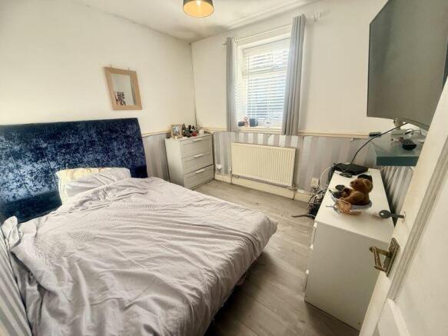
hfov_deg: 102.1
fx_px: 181
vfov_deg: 85.7
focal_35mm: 14
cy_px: 168
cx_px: 224
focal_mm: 2.22
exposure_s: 1/99
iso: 200
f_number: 2.2
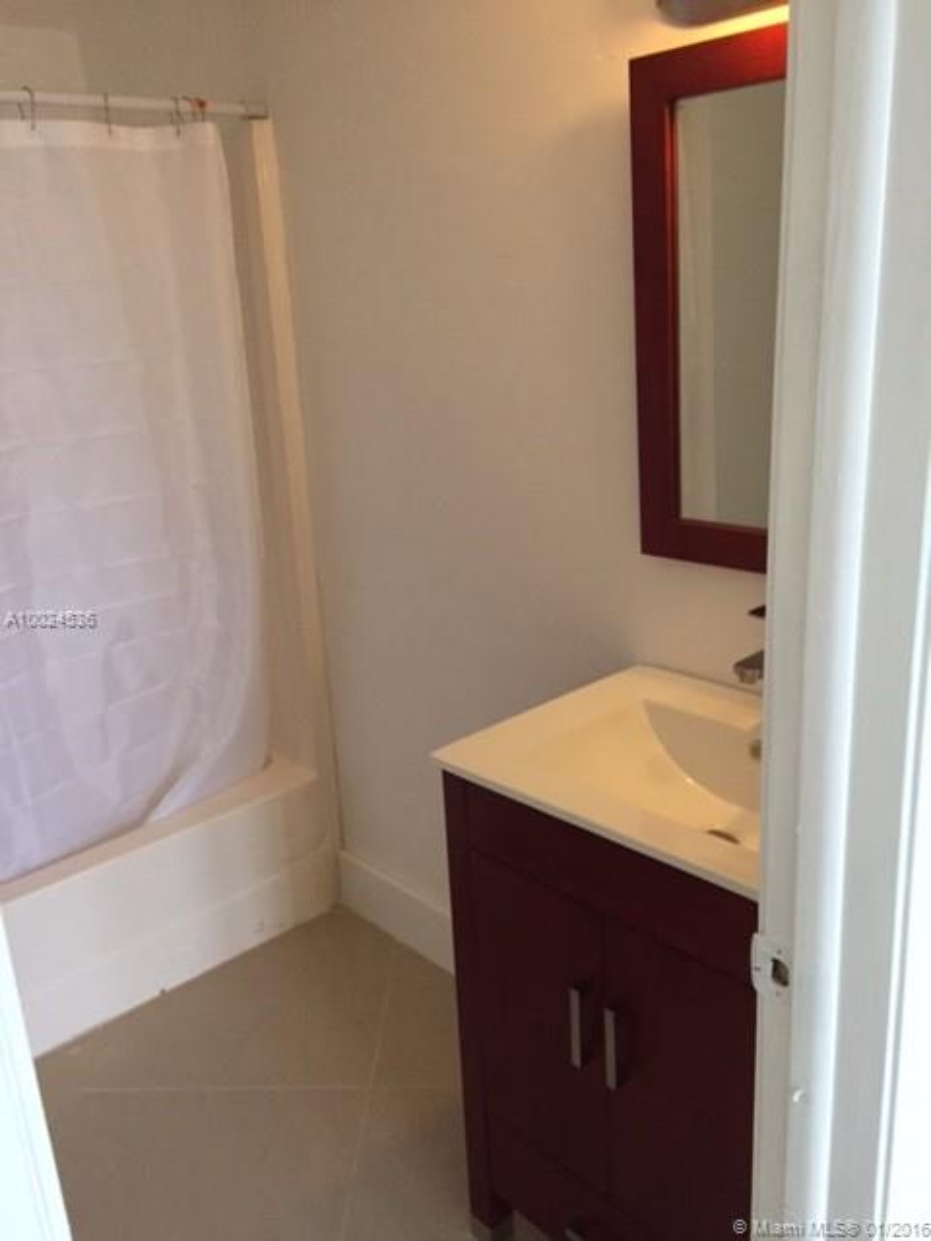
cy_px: 620
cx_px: 466
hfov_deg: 48.2
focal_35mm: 29
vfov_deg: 61.7
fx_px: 1040
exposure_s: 1/30
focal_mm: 4.15
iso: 250
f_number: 2.2
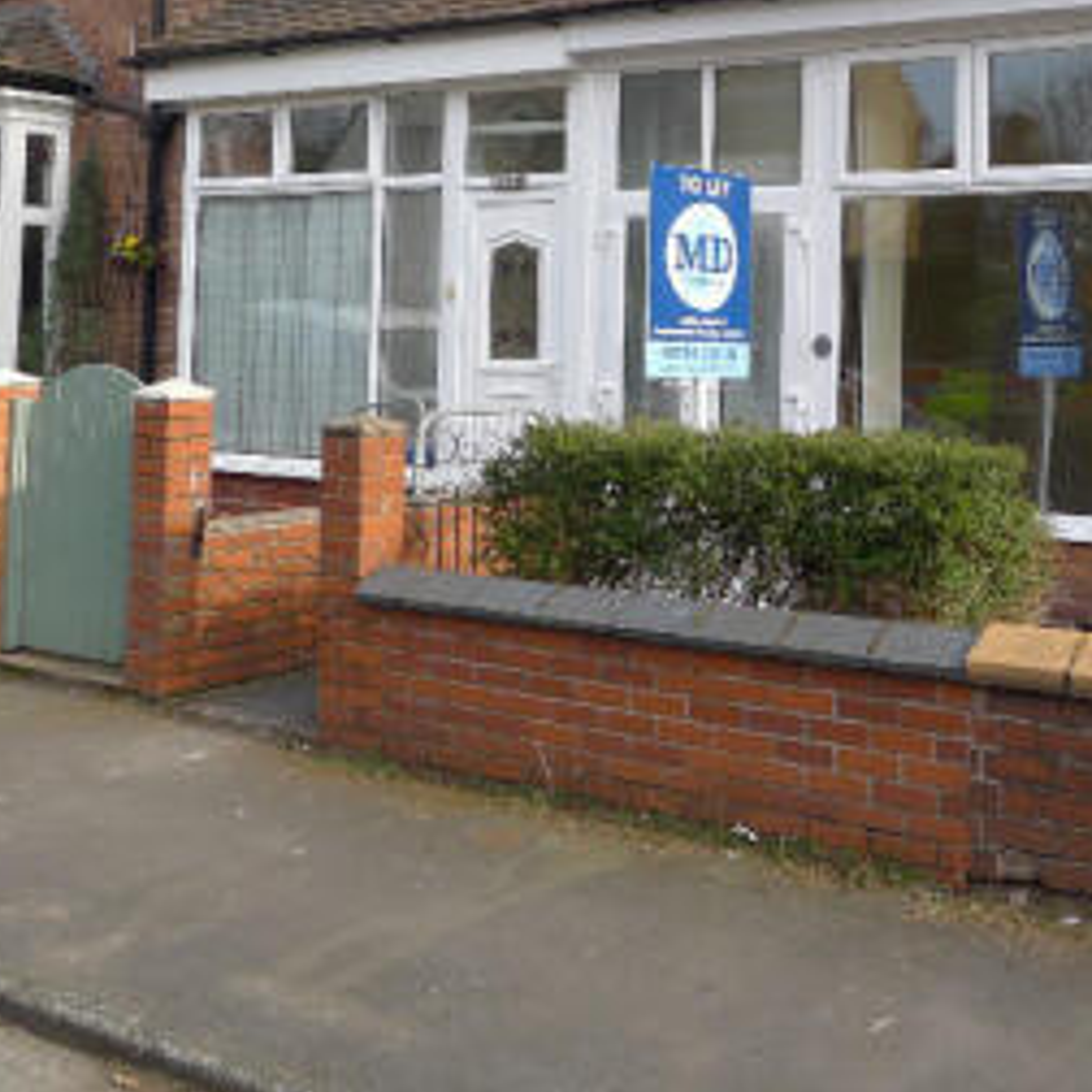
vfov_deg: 33.8
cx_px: 847
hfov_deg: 33.8
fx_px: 1749
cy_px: 240
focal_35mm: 49
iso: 80
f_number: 2.8
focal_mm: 5.1
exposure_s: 1/500
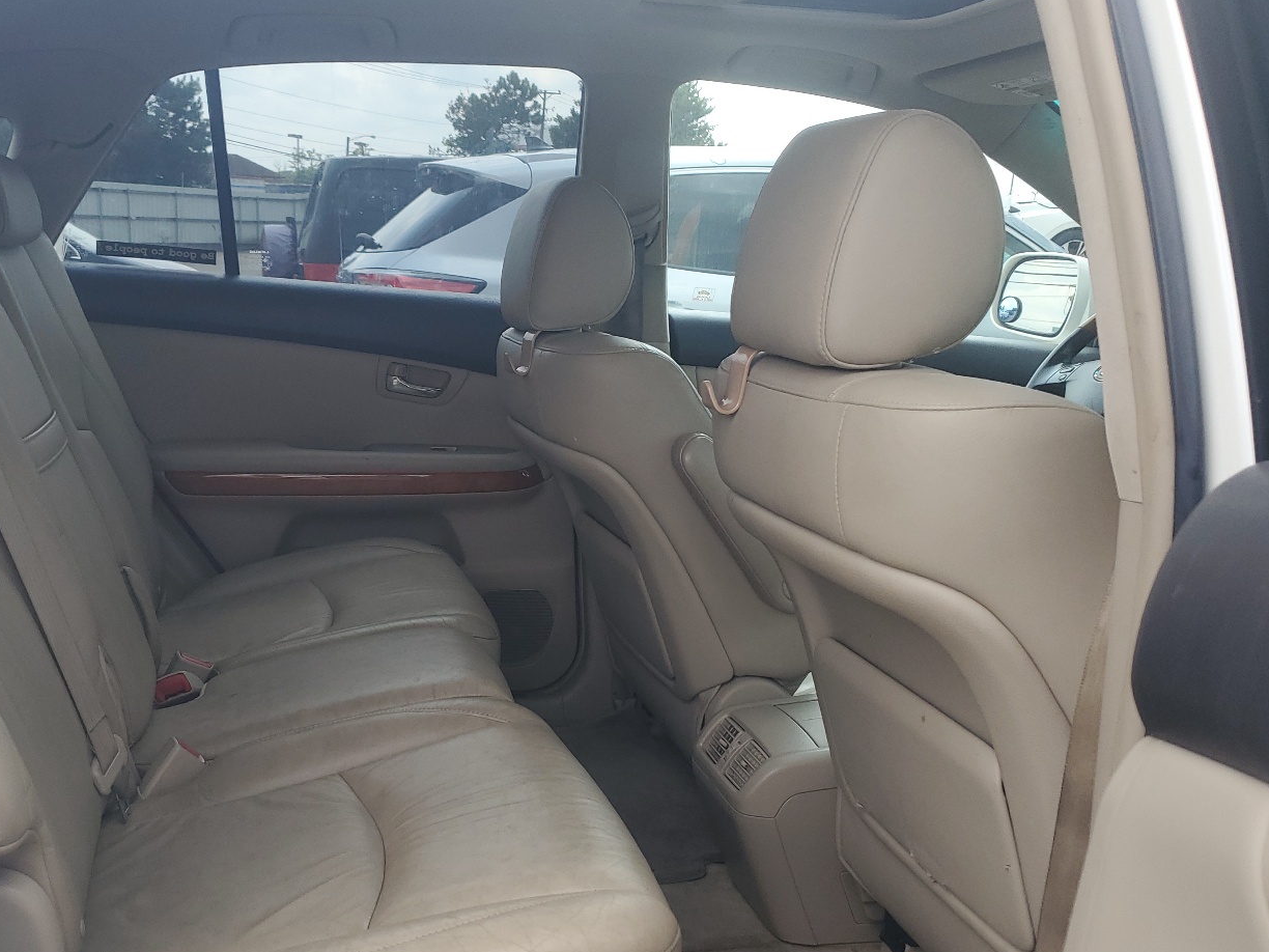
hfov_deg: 53.6
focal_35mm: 34
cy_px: 603
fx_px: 1246
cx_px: 505
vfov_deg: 41.5
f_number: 1.5
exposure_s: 1/476
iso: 50
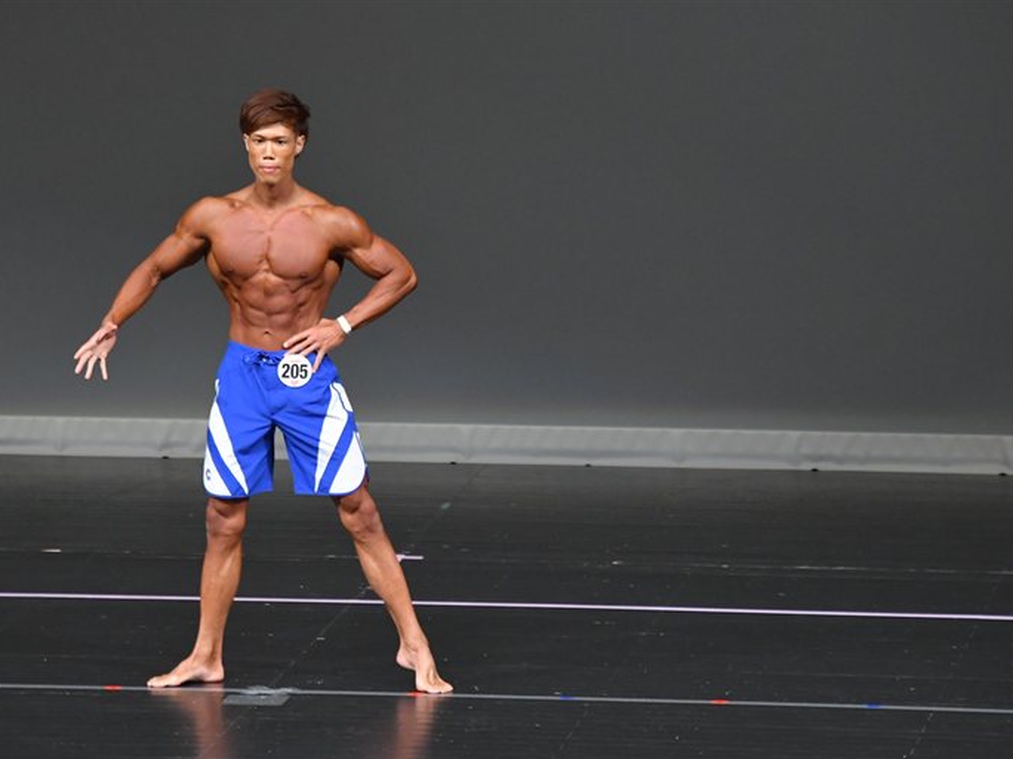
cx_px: 447
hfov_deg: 5.8
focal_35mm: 343
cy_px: 380
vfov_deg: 4.3
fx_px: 10038
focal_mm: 210
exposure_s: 1/400
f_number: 5.6
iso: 4000
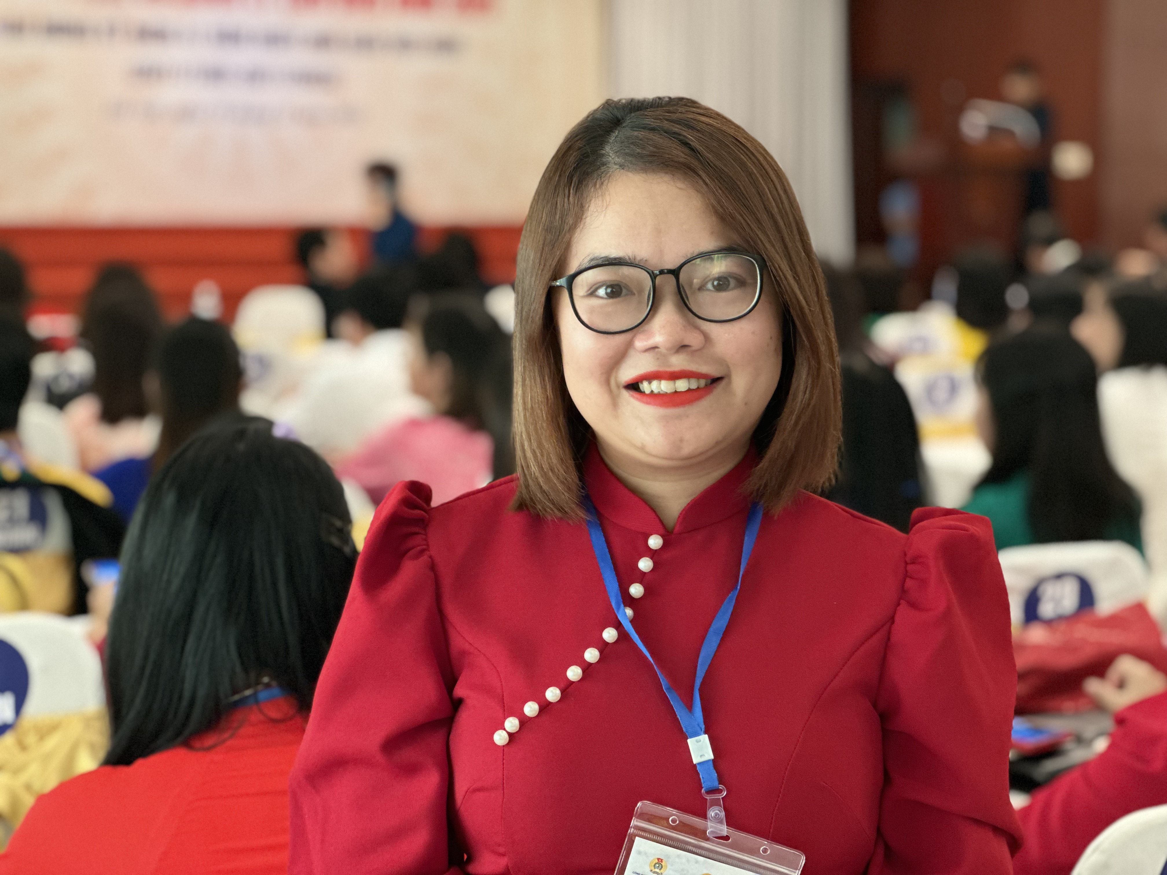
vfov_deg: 19.1
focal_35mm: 77
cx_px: 584
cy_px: 438
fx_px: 2596
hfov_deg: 25.3
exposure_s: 1/40
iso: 320
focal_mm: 9
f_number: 2.8
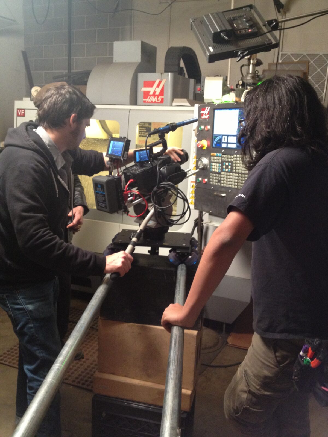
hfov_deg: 40.7
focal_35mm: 35
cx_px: 164
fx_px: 442
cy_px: 218
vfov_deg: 52.6
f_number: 2.4
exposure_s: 1/20
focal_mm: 4.28
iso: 200
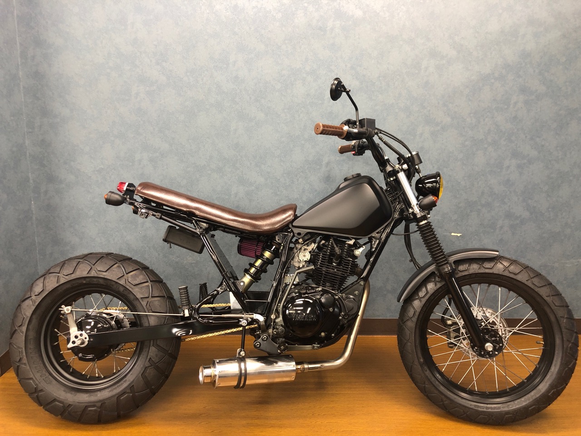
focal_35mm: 28
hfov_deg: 63.4
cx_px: 290
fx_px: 470
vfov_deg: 49.7
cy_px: 218
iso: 50
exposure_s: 1/17
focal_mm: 4
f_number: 1.8
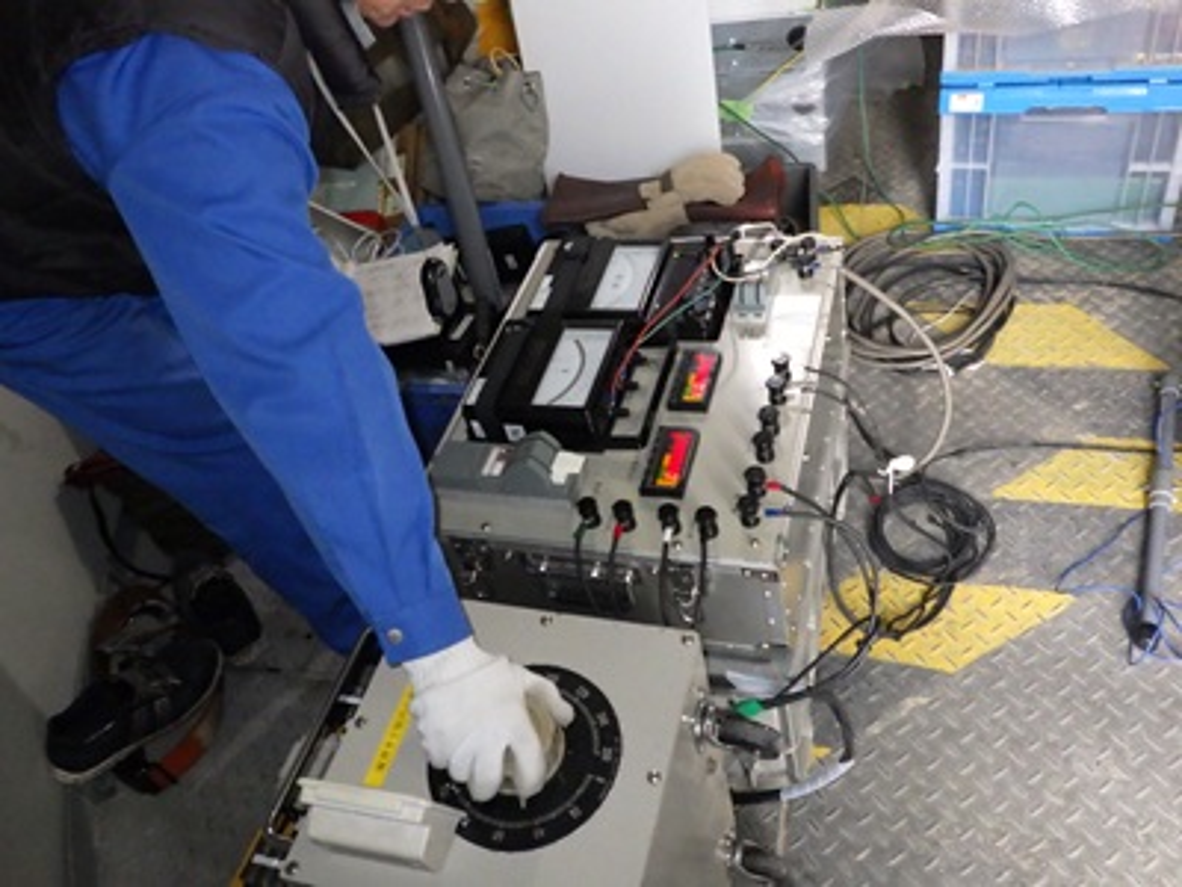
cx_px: 591
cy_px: 444
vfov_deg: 49.7
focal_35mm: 28
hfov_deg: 63.4
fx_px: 956
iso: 1600
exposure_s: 1/45
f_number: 3.5
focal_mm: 5
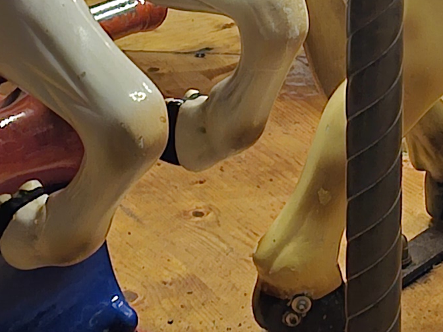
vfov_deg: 10.4
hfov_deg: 13.7
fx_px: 1753
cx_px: 614
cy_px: -177
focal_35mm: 137
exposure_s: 1/33
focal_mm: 6.3
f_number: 1.7
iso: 640
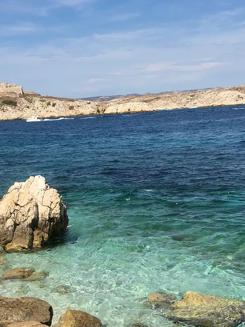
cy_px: 300
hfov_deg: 26.5
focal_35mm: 55
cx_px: 110
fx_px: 519
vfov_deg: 33.0
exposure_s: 1/2137
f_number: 2.2
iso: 25
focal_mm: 4.15
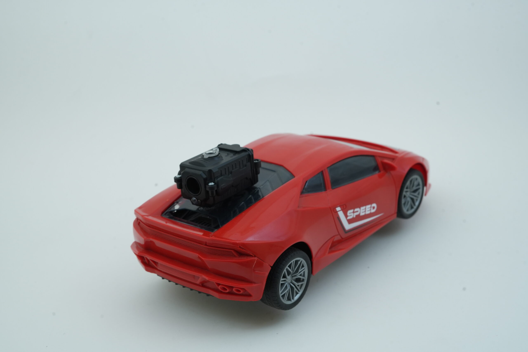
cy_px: 176
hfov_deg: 39.6
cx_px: 264
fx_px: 733
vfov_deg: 27.0
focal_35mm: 50
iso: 1000
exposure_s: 1/100
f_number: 10
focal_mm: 50
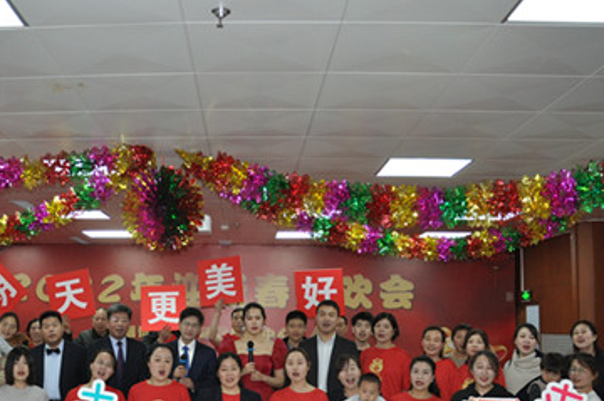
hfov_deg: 43.0
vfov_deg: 29.6
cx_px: 198
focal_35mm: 45
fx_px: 754
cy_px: 262
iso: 800
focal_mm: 18
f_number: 3.5
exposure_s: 1/60
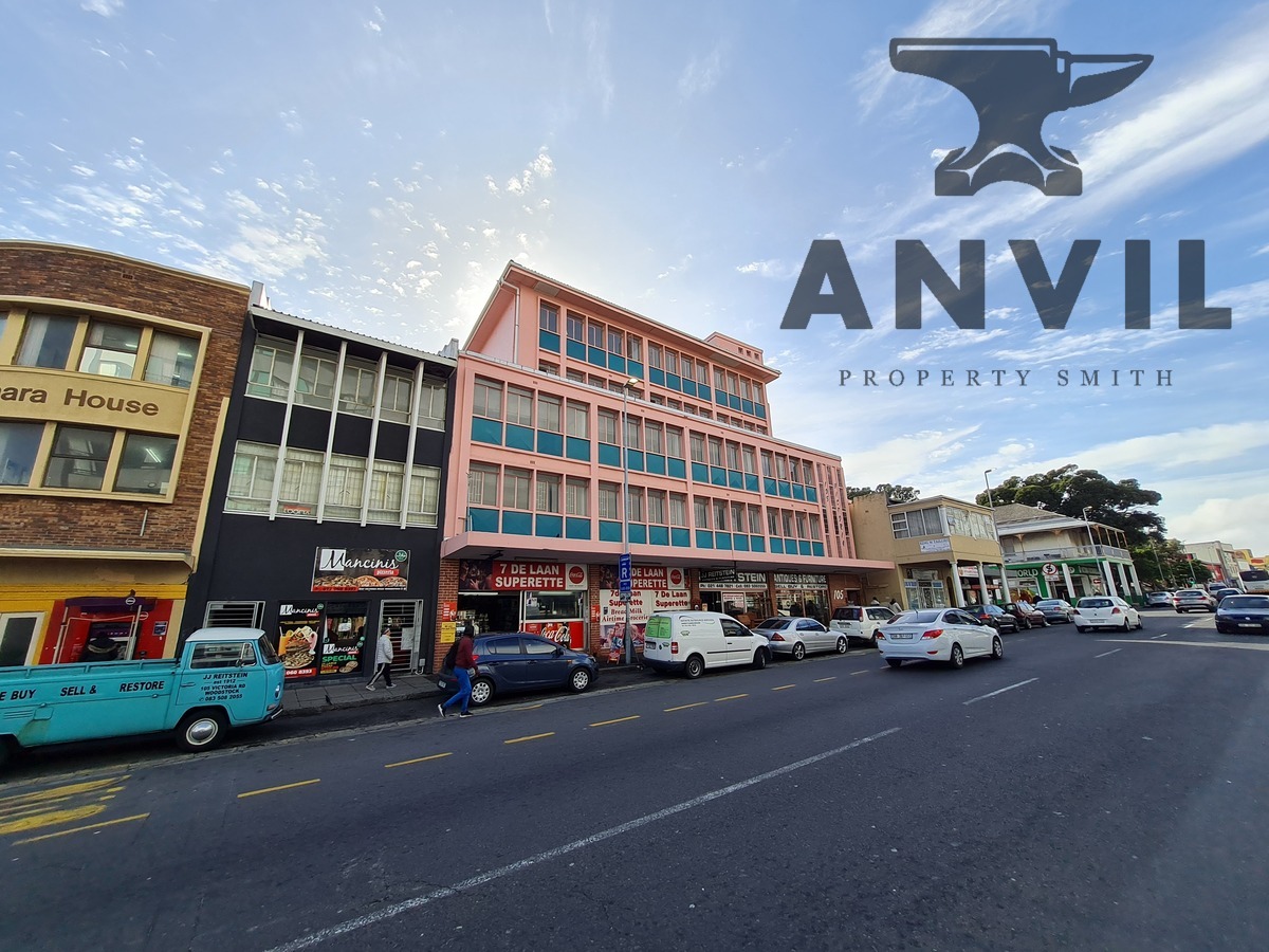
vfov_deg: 89.9
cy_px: 476
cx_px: 634
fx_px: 477
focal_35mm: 13
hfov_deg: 106.2
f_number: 2.2
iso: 50
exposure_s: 1/922
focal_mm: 1.74
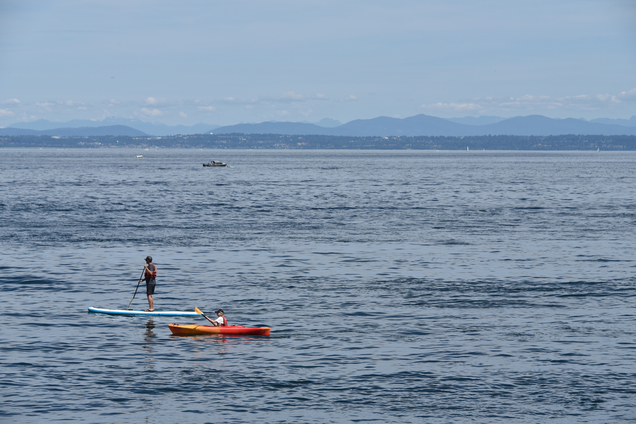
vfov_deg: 11.8
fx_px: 2050
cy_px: 212
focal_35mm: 116
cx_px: 318
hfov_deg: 17.6
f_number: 10
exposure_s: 1/400
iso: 100
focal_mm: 116
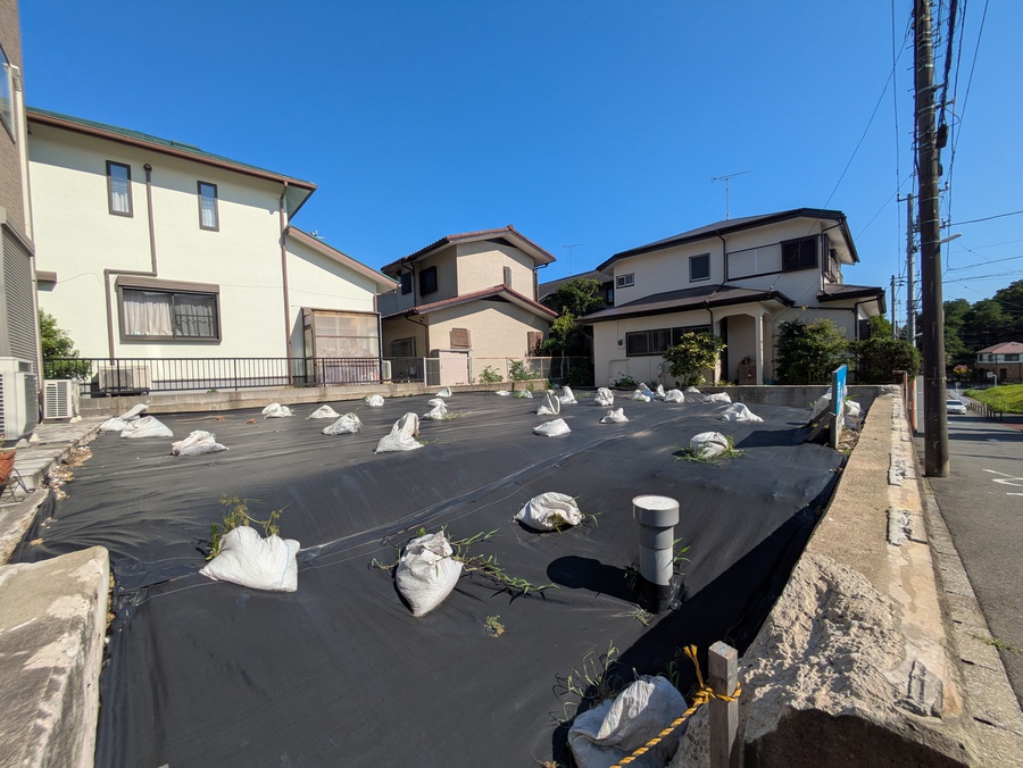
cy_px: 384
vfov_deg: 85.7
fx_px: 414
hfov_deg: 102.0
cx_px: 512
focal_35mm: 14
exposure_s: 1/2347
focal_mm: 1.83
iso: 52
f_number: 2.2
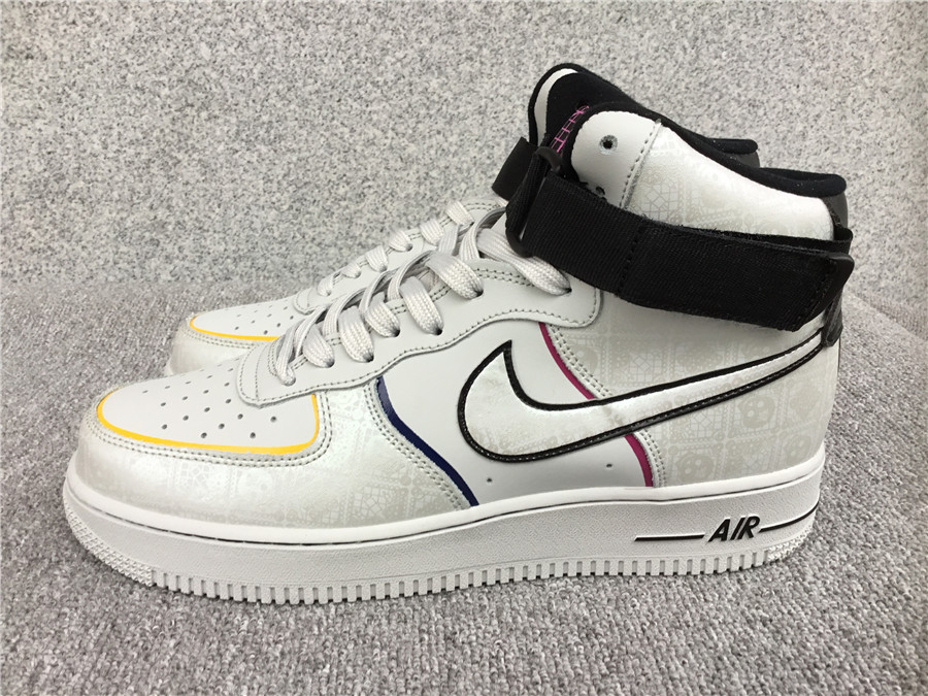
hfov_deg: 58.4
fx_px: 831
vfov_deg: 45.4
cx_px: 464
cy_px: 348
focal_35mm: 31
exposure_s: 1/50
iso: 32
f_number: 2.4
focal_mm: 3.3
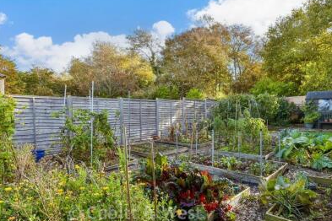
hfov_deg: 75.2
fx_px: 212
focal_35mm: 23
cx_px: 199
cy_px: 121
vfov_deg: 55.0
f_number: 8
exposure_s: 1/60
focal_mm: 13
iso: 200
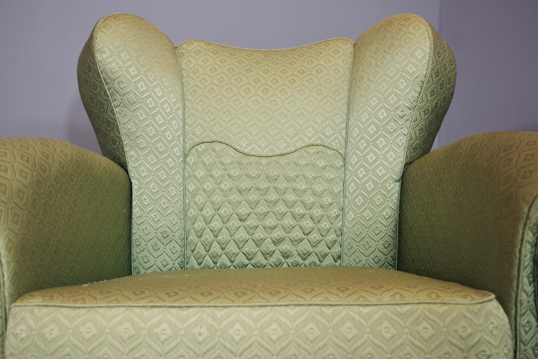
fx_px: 538
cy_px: 196
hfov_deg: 53.1
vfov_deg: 36.8
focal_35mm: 36
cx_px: 260
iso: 800
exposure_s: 1/60
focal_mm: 21.25
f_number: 4
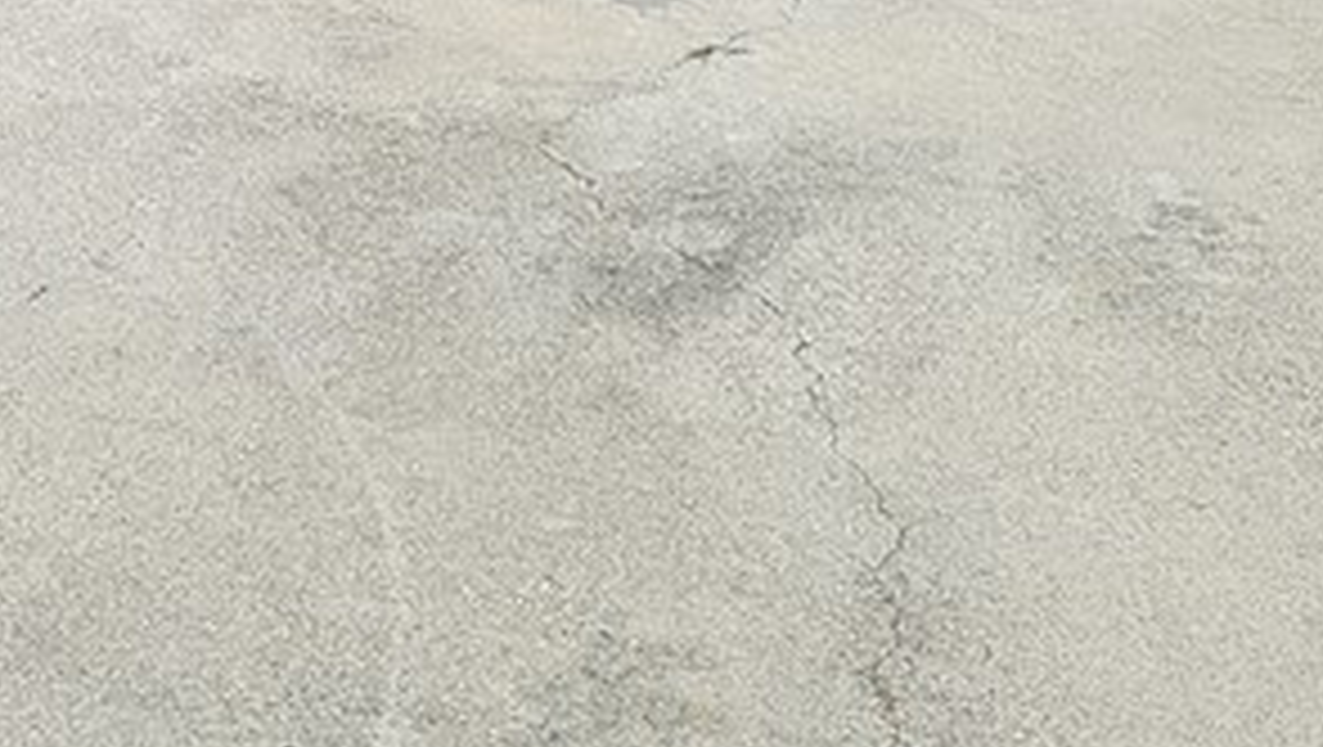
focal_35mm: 91
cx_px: -441
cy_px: -837
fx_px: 3195
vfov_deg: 11.7
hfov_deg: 21.0
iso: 16
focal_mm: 6.7
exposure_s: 1/1093
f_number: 1.8
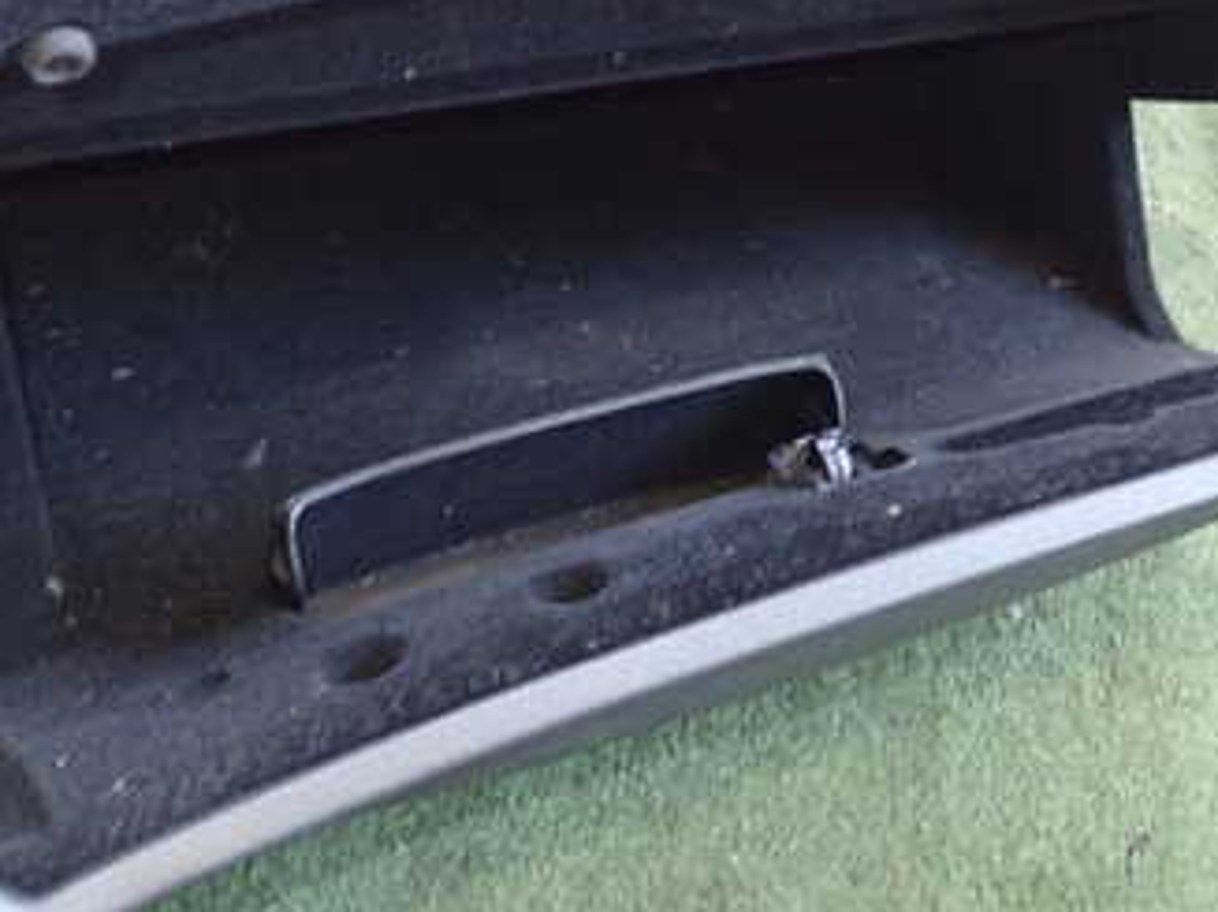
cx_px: 752
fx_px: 1935
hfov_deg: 34.8
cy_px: 294
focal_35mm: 55
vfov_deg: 26.4
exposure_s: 1/30
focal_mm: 5.4
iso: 200
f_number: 2.3
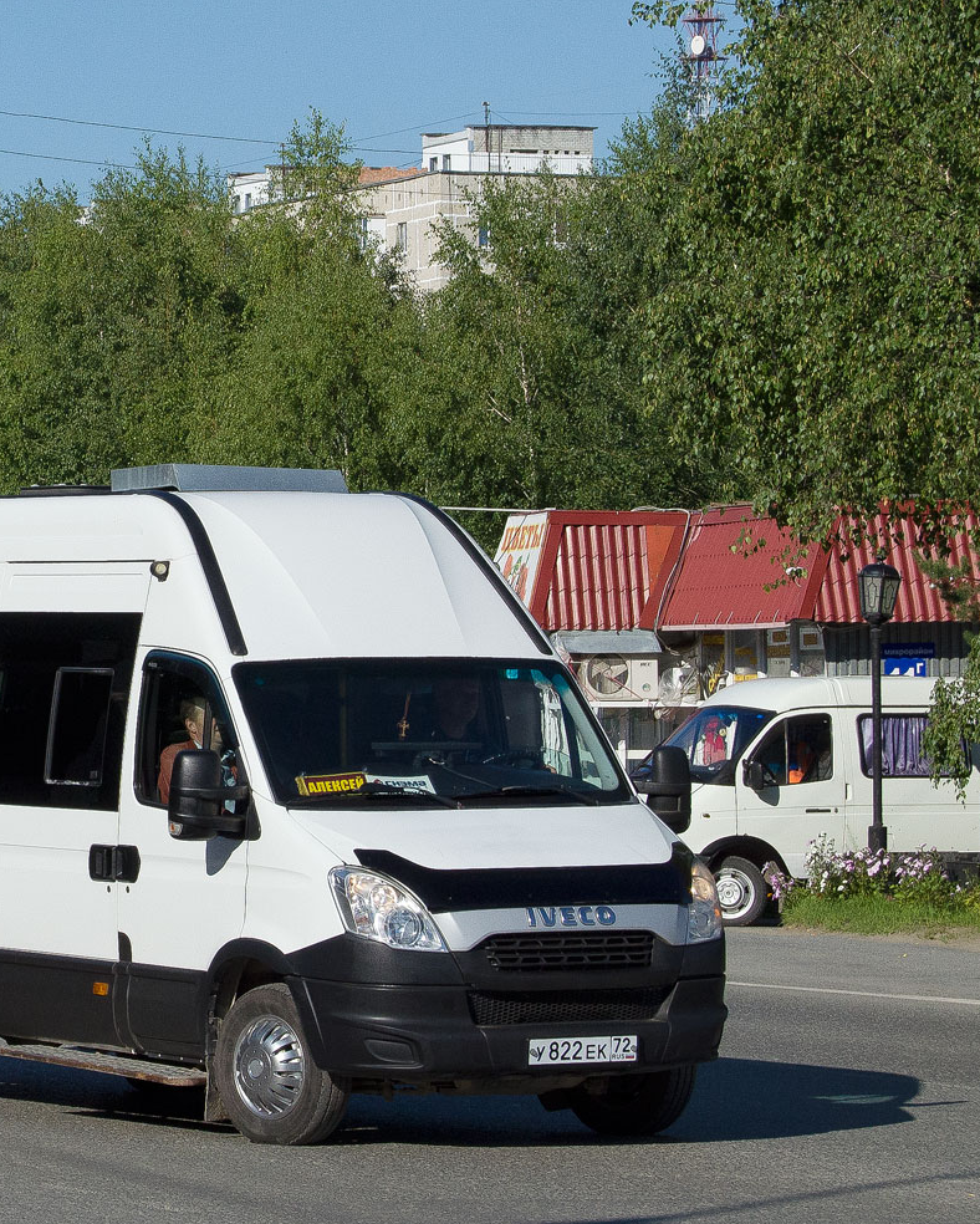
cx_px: 240
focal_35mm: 118
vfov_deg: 16.3
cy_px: 615
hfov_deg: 13.1
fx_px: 4265
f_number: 8
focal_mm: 55
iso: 400
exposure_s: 1/2000
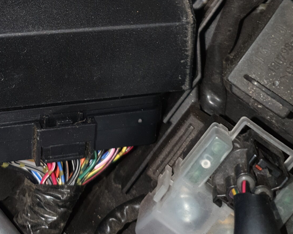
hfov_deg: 31.1
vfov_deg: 24.7
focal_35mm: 59
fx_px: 512
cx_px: 58
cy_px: 4
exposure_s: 1/24
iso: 100
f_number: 1.5
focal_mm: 4.32
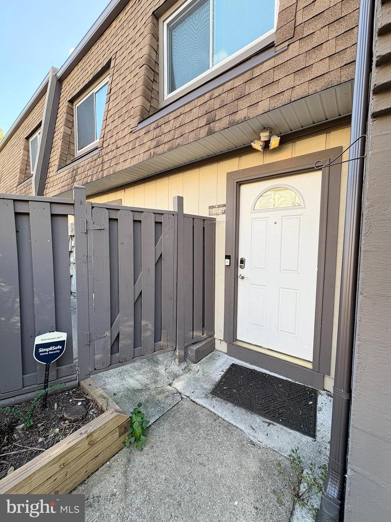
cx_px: 196
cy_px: 261
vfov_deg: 102.1
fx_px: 211
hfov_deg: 85.7
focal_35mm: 14
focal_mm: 2.22
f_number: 2.2
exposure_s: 1/99
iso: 40
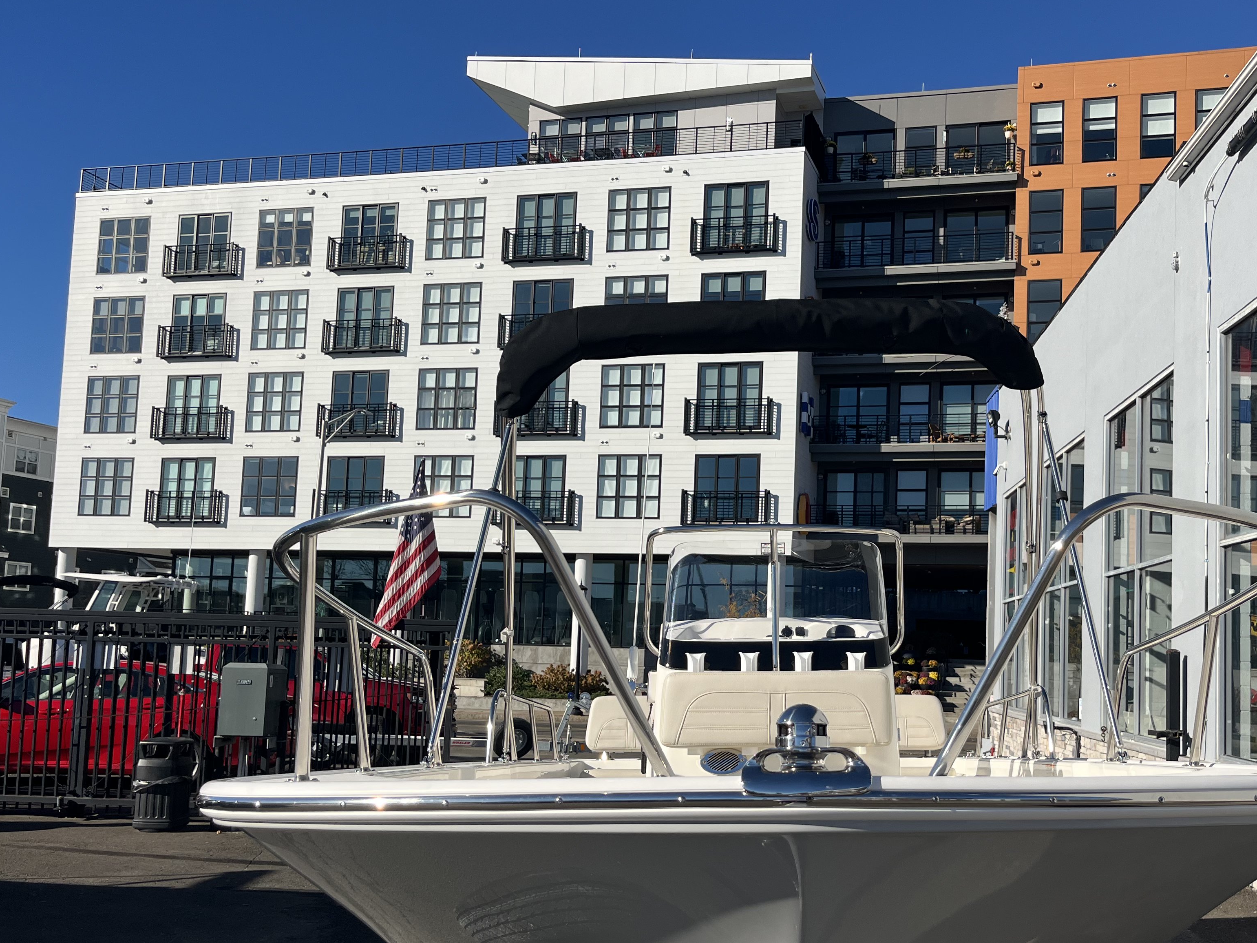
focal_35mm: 34
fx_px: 1235
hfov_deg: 53.4
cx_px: 784
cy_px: 542
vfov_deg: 41.7
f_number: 1.6
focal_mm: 5.1
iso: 50
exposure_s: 1/5848
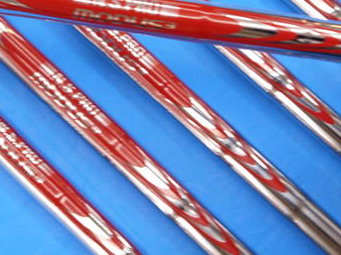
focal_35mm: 97
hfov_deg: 20.2
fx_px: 955
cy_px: 21
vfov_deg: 15.1
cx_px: 148
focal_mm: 26
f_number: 4.7
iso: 250
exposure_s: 1/60
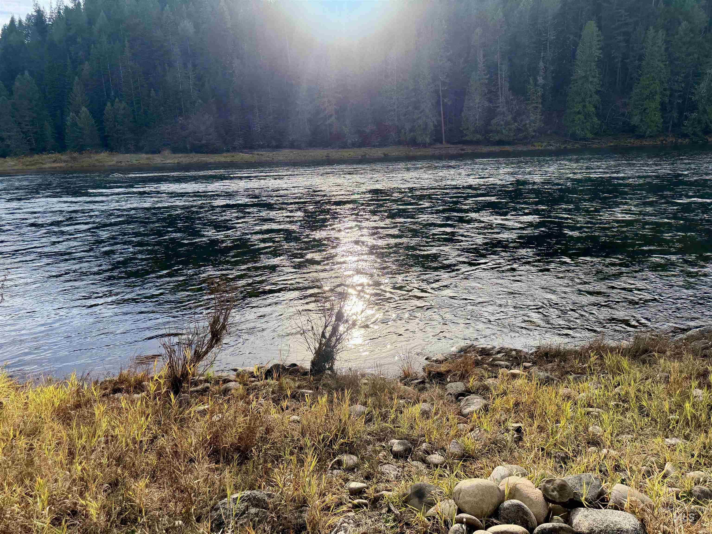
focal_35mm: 24
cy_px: 267
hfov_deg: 71.6
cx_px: 356
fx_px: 494
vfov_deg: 56.8
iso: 100
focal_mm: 6.76
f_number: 1.78
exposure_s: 1/3279
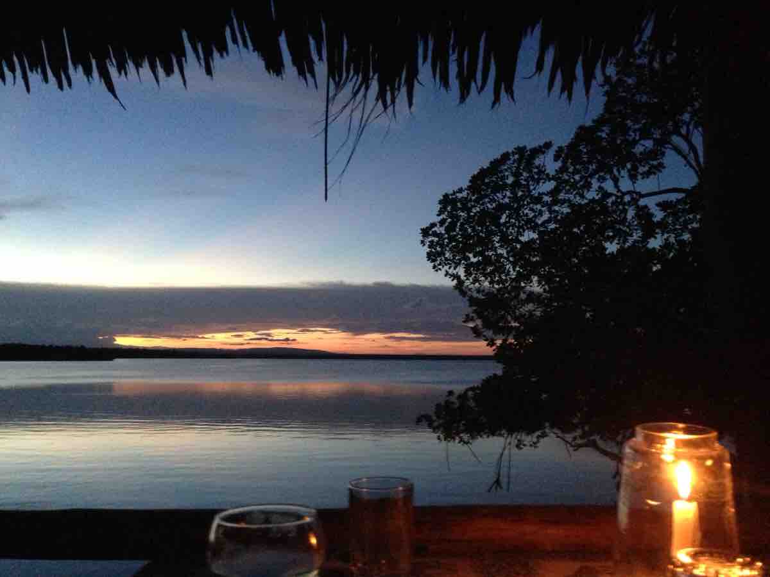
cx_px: 385
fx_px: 734
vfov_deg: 42.9
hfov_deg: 55.4
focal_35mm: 33
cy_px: 288
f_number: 2.4
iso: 640
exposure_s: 1/15
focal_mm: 4.12
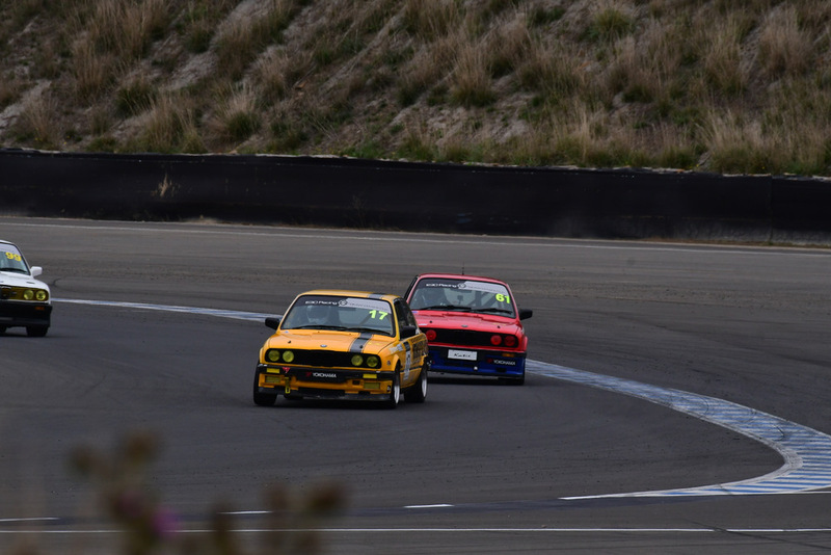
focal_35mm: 750
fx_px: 17318
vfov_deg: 1.8
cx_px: 416
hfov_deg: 2.7
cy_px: 278
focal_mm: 500
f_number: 11
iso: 640
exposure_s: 1/640
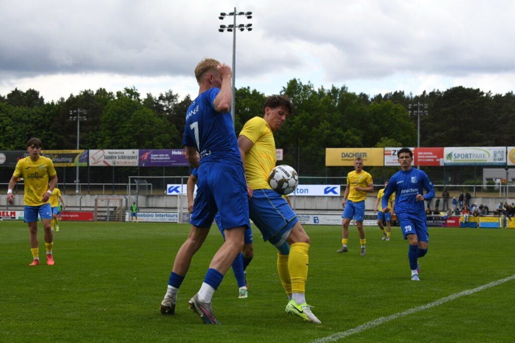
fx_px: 1144
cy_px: 172
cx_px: 258
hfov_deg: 25.4
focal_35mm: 80
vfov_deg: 17.1
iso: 1250
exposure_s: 1/1600
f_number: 9
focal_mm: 80
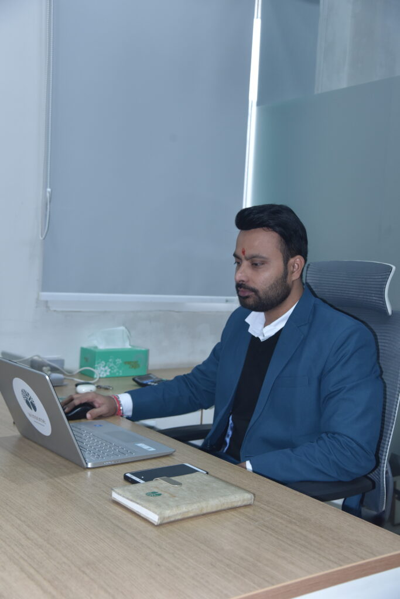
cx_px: 200
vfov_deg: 44.5
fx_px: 733
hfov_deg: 30.5
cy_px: 300
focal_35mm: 44
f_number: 5
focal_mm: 44
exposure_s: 1/160
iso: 800
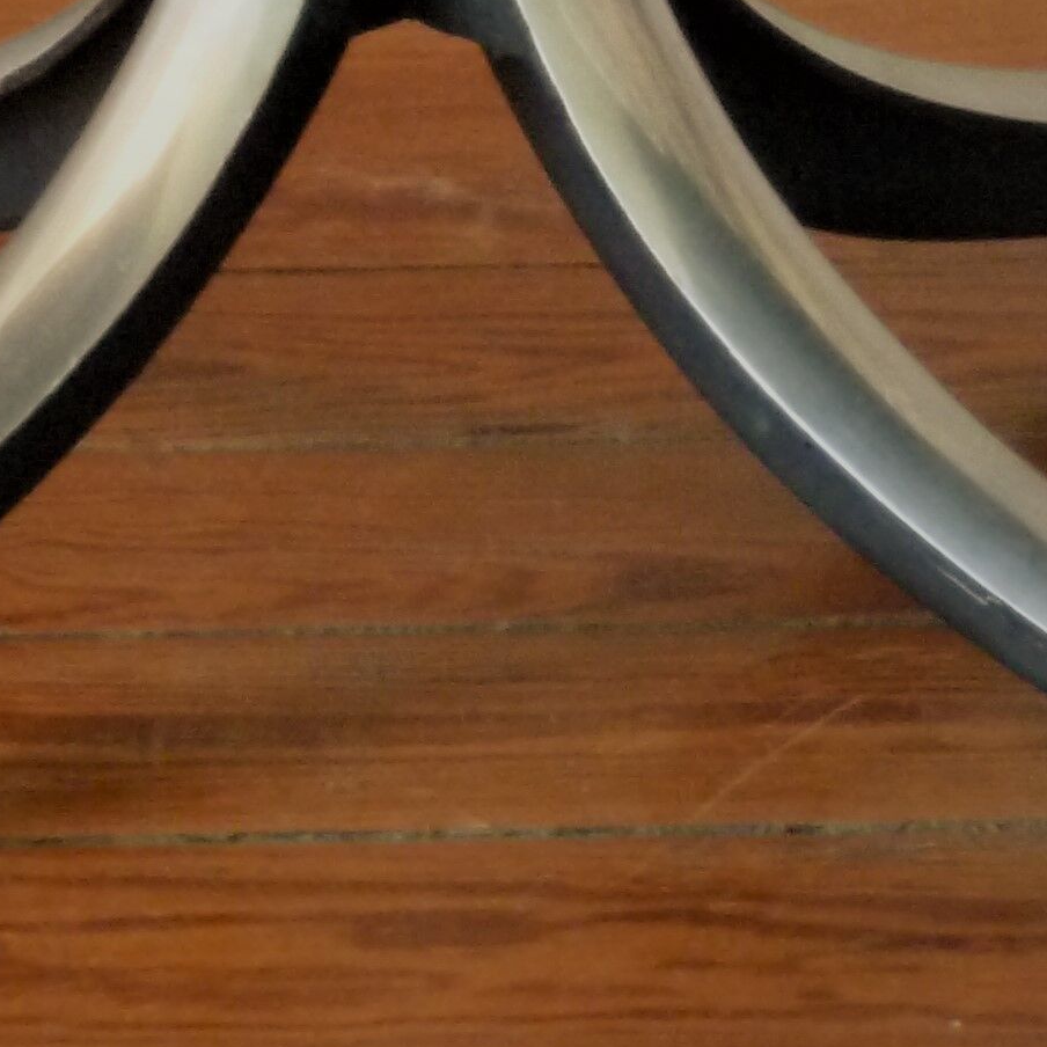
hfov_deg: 3.6
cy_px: -1543
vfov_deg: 3.6
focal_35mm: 482
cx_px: 417
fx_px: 16494
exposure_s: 1/4
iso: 400
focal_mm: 19.1
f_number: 5.4
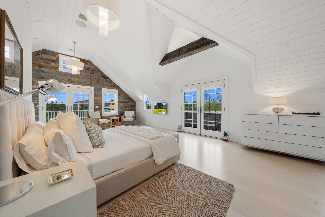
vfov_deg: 90.0
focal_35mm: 12
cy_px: 108
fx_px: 108
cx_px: 162
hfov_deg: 112.6
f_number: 8
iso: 5000
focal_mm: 12
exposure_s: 1/160
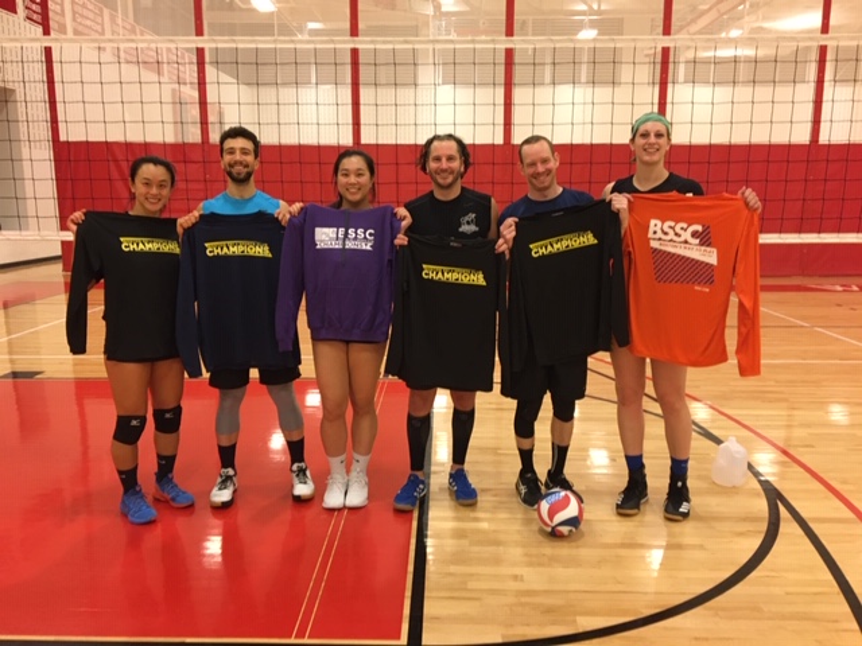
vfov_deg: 48.2
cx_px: 431
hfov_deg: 61.7
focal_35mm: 29
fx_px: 722
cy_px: 323
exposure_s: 1/30
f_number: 2.2
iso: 125
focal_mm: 4.15
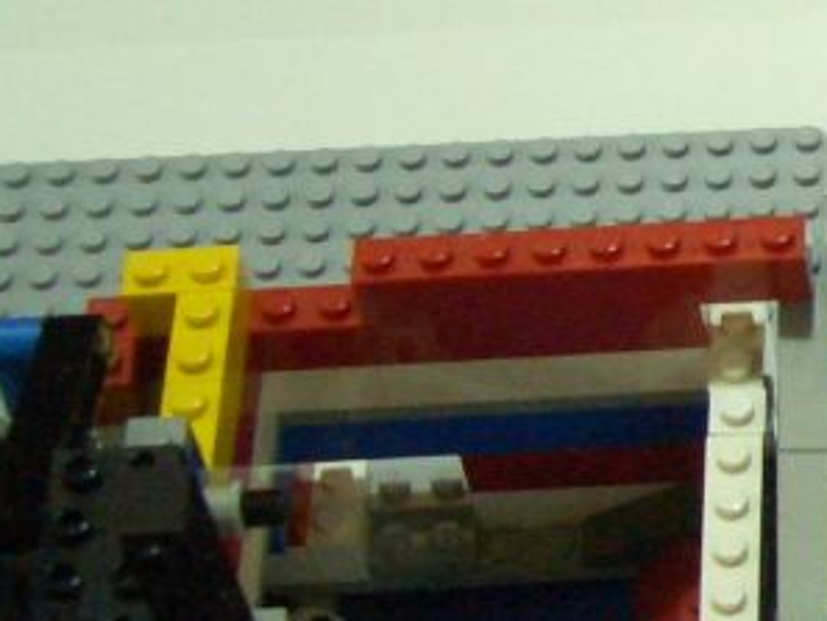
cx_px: 1576
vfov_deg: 9.3
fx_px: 3800
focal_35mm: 159
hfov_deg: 11.4
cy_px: 471
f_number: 2.8
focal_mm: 6.8
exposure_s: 1/30
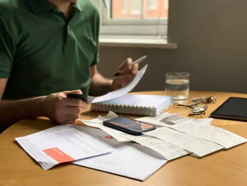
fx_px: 371
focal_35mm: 52
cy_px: 93
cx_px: 124
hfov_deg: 36.8
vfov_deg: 28.0
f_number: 2.4
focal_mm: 6
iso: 100
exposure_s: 1/75
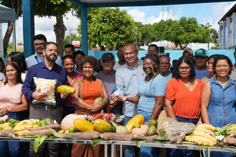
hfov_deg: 41.1
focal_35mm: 48
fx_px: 315
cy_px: 78
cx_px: 118
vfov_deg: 28.1
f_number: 8
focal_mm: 32
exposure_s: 1/250
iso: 100
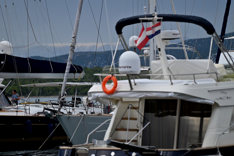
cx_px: 117
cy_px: 78
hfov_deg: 6.9
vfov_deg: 4.6
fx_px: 1950
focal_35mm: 300
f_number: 5.6
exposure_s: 1/640
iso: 250
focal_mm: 300
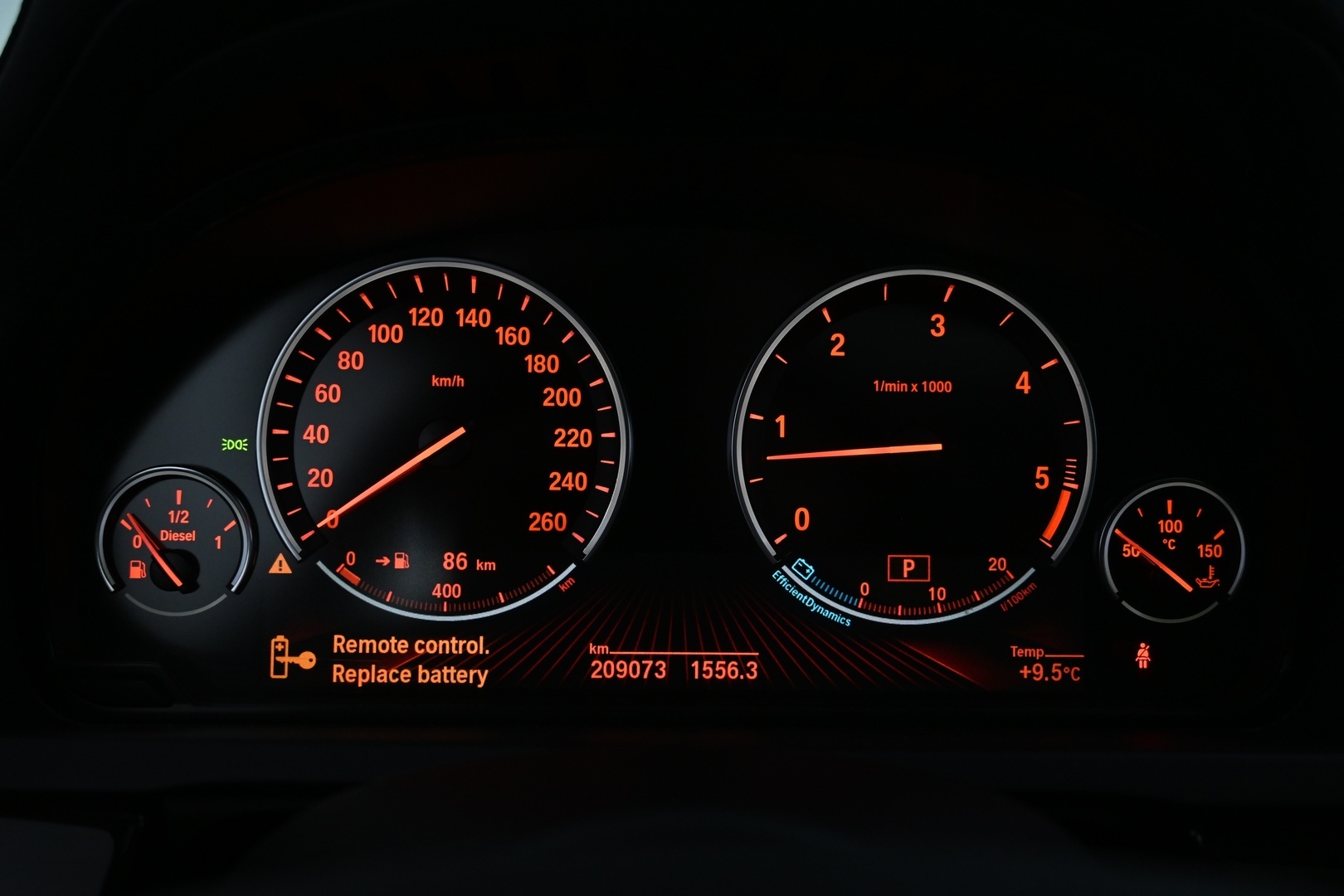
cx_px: 672
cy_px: 448
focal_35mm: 30
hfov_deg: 61.9
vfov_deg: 43.6
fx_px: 1120
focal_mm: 20
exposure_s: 1/30
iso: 900
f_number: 3.8
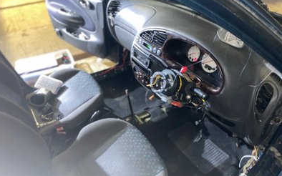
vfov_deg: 44.4
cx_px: 140
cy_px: 102
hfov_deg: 66.5
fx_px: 215
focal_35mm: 28
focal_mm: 4.25
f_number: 1.8
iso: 160
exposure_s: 1/4
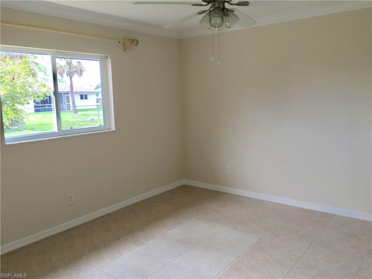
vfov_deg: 48.2
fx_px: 312
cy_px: 140
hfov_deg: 61.7
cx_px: 186
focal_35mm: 29
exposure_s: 1/40
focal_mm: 4.15
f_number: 2.2
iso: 25
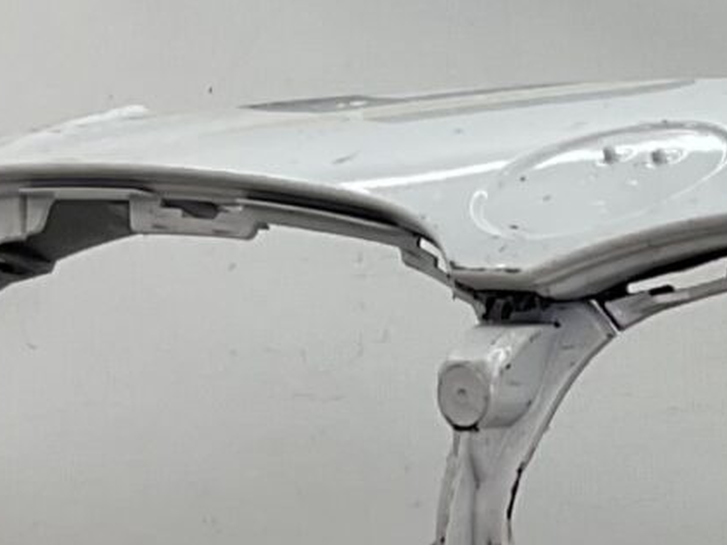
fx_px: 3694
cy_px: 743
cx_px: 1631
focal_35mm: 176
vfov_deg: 8.3
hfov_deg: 10.1
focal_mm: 3
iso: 16
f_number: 1.8
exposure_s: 1/153
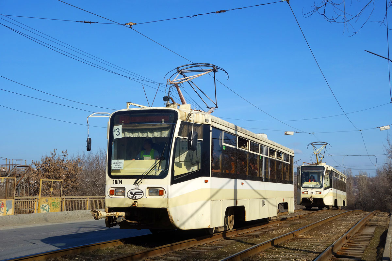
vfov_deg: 27.0
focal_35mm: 50
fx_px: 544
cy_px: 130
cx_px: 196
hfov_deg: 39.6
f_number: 7.1
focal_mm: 18.66
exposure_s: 1/500
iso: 125
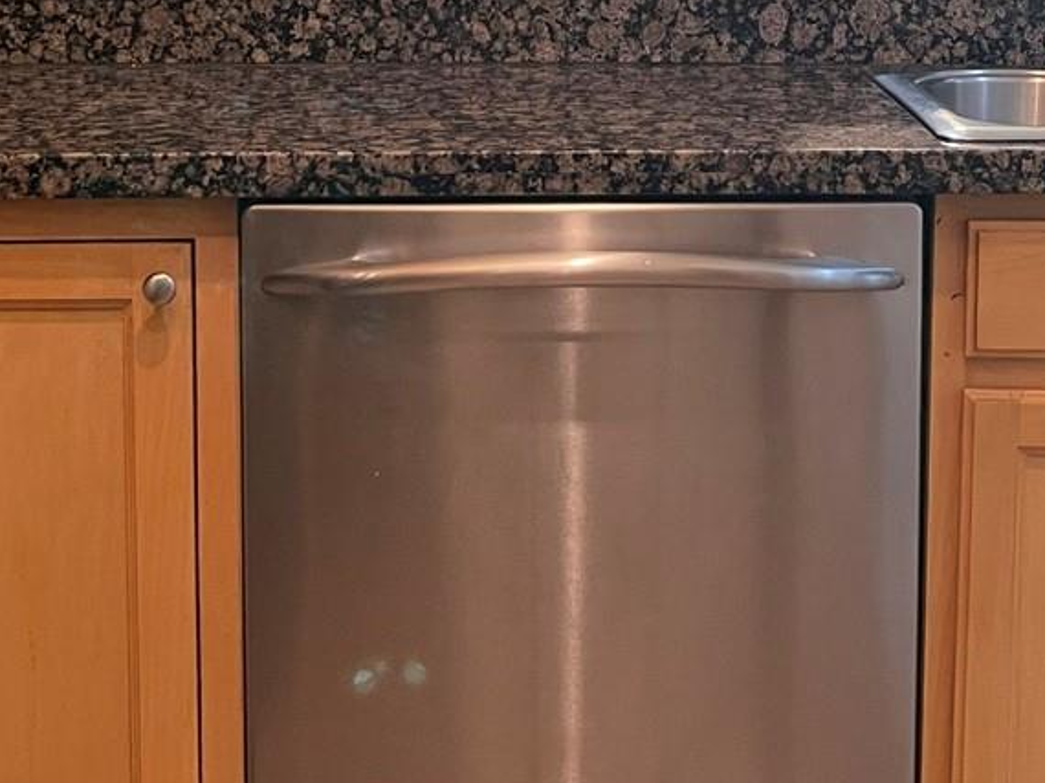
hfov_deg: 26.6
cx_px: 631
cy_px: -20
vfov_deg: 19.5
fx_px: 2203
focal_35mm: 73
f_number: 1.6
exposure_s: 1/60
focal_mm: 5.1
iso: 320
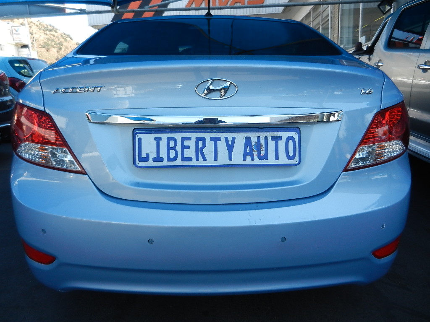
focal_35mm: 25
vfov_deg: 54.9
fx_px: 311
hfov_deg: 69.4
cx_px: 215
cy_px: 161
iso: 160
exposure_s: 1/320
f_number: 3.5
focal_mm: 4.5
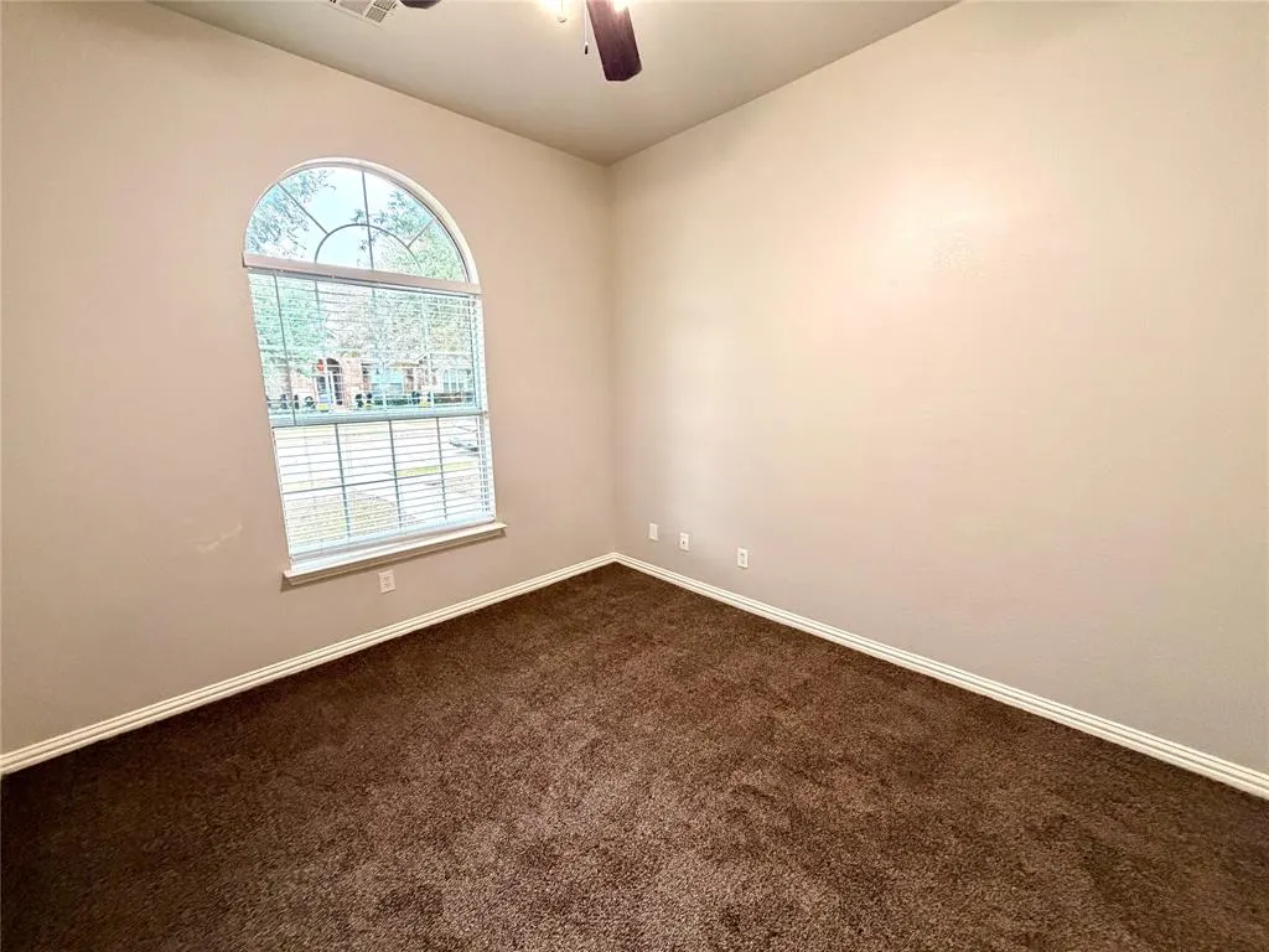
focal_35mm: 14
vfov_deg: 85.7
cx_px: 634
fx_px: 513
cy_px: 476
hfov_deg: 102.1
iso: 500
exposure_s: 1/60
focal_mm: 2.22
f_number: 2.2
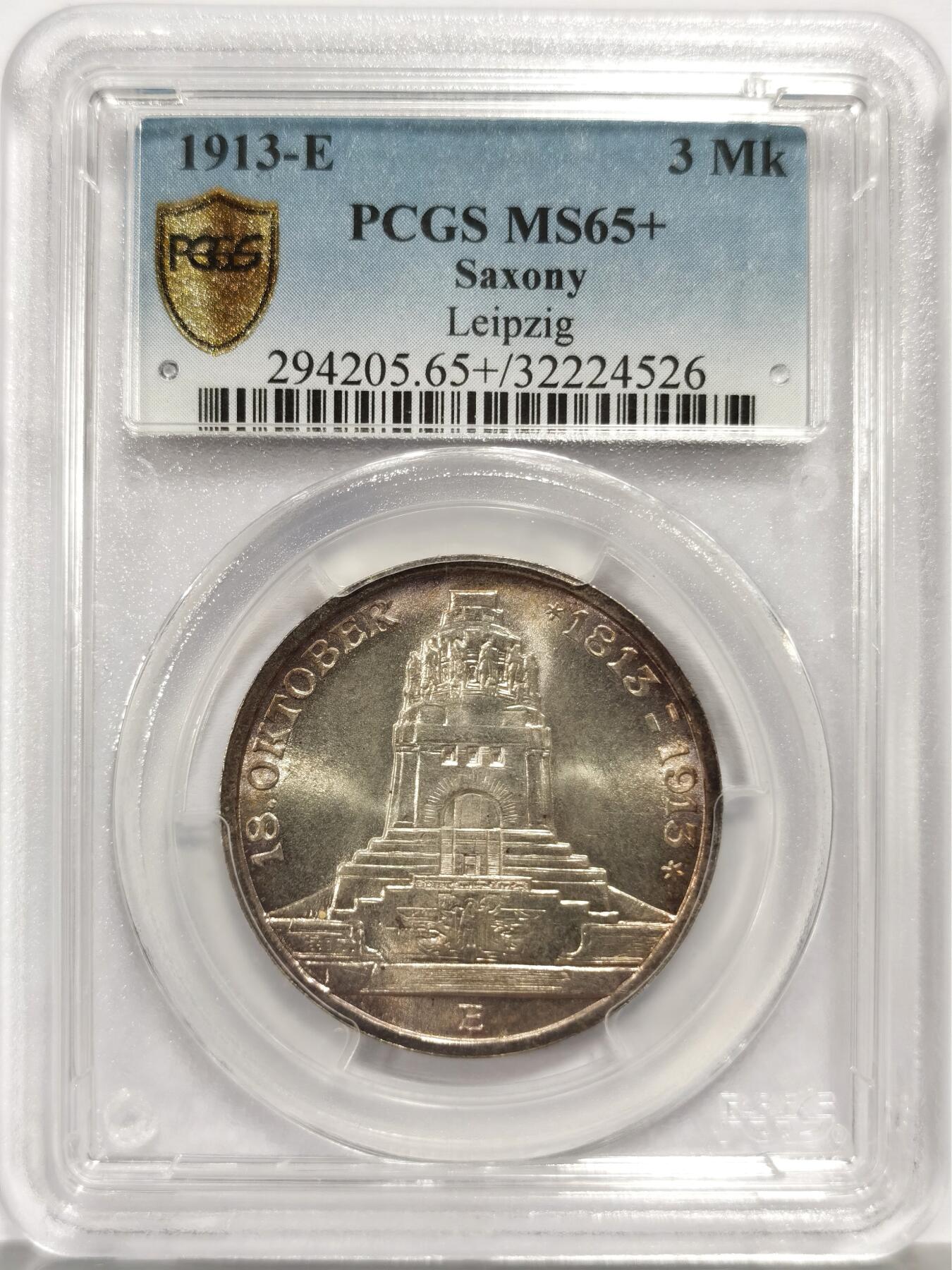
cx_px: 476
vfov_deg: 35.5
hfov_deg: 27.0
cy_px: 635
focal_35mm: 54
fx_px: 1980
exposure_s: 1/100
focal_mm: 5.56
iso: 125
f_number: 16
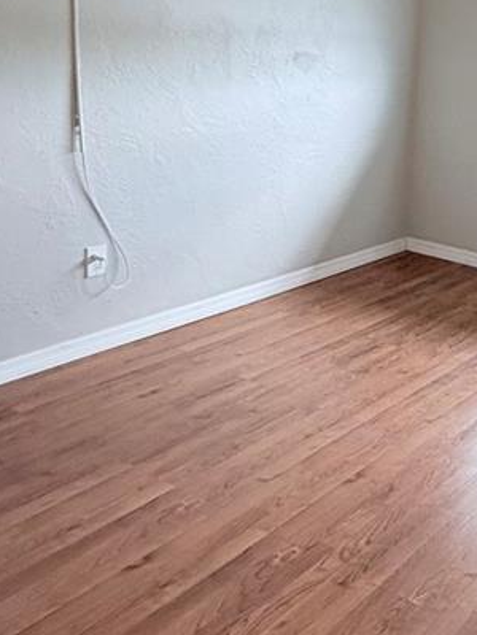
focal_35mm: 42
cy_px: 190
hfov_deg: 29.3
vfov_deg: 43.9
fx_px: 772
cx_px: 582
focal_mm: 2.22
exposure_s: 1/120
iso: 200
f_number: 2.2
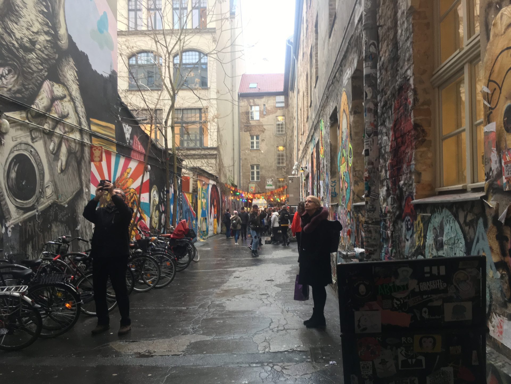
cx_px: 256
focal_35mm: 29
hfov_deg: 61.7
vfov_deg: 48.2
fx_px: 428
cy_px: 192
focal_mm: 4.15
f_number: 2.2
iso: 80
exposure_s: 1/33
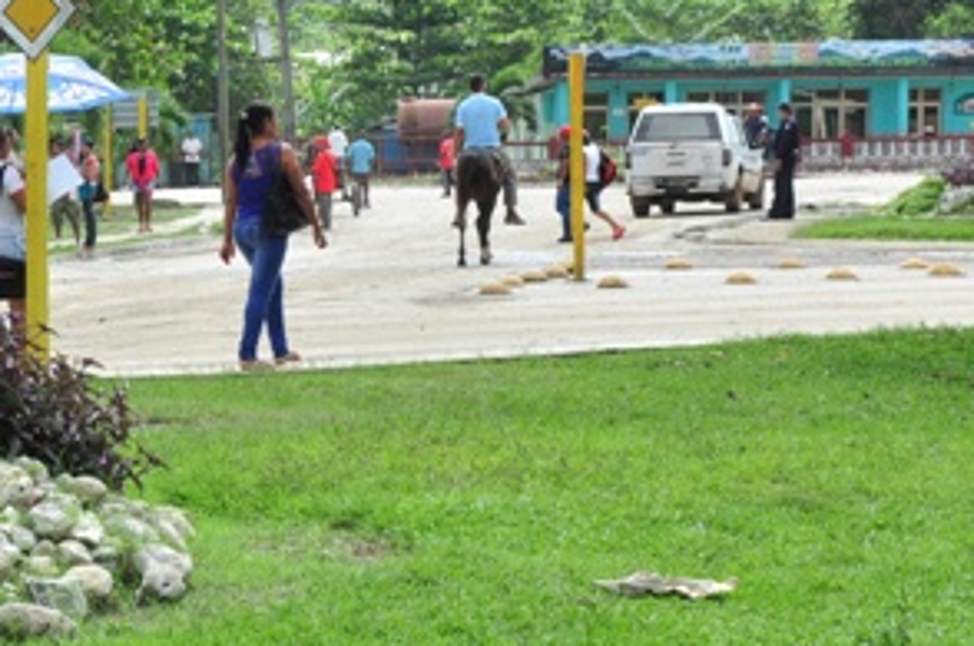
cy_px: 214
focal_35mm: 147
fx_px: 3973
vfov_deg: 9.3
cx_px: -66
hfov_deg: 13.7
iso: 400
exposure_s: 1/400
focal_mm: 45
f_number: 10
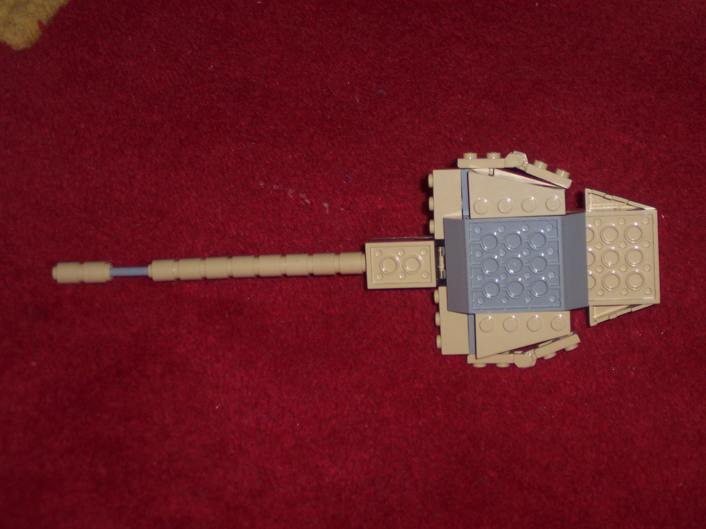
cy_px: 264
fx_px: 2059
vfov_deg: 14.6
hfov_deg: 19.5
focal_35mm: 101
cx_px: 353
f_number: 4.8
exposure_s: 1/60
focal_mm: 21.3
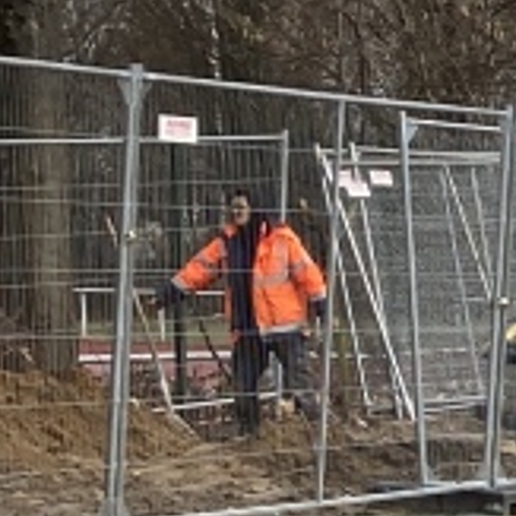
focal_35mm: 228
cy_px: 765
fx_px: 3845
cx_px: 1966
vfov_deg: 7.5
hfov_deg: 6.4
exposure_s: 1/842
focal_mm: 3.99
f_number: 1.8
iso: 20
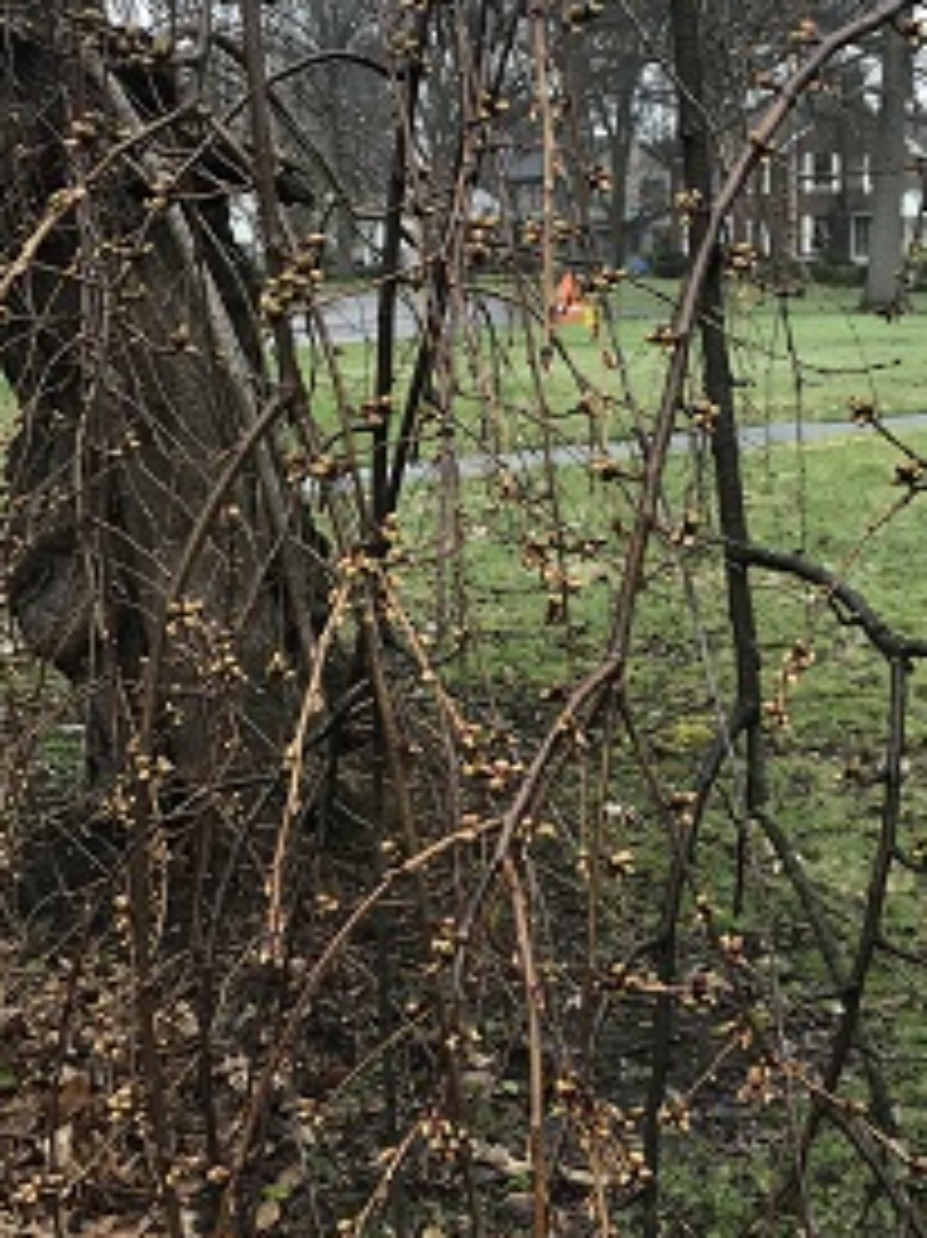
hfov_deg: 26.0
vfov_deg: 34.3
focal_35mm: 56
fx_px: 2001
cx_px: 590
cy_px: 536
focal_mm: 3.99
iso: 20
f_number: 1.8
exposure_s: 1/213
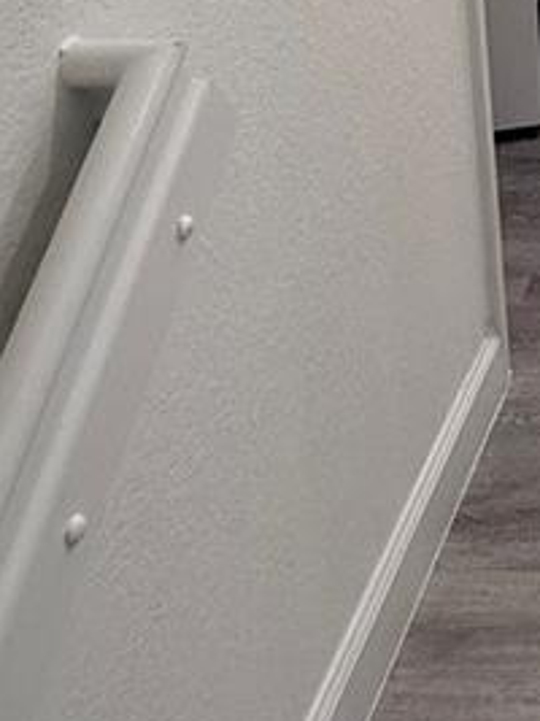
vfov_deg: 26.8
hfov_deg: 19.2
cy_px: -170
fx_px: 1311
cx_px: 888
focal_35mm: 63
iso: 200
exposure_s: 1/120
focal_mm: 2.22
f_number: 2.2
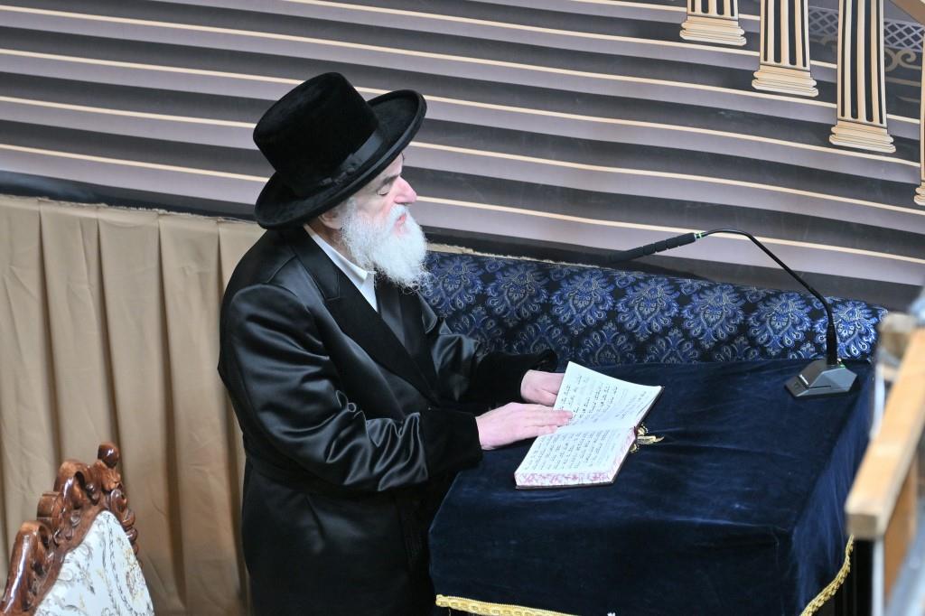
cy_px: 308
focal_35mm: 225
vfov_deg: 6.1
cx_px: 462
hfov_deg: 9.2
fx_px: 5779
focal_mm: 150
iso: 250
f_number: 2.8
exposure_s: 1/250
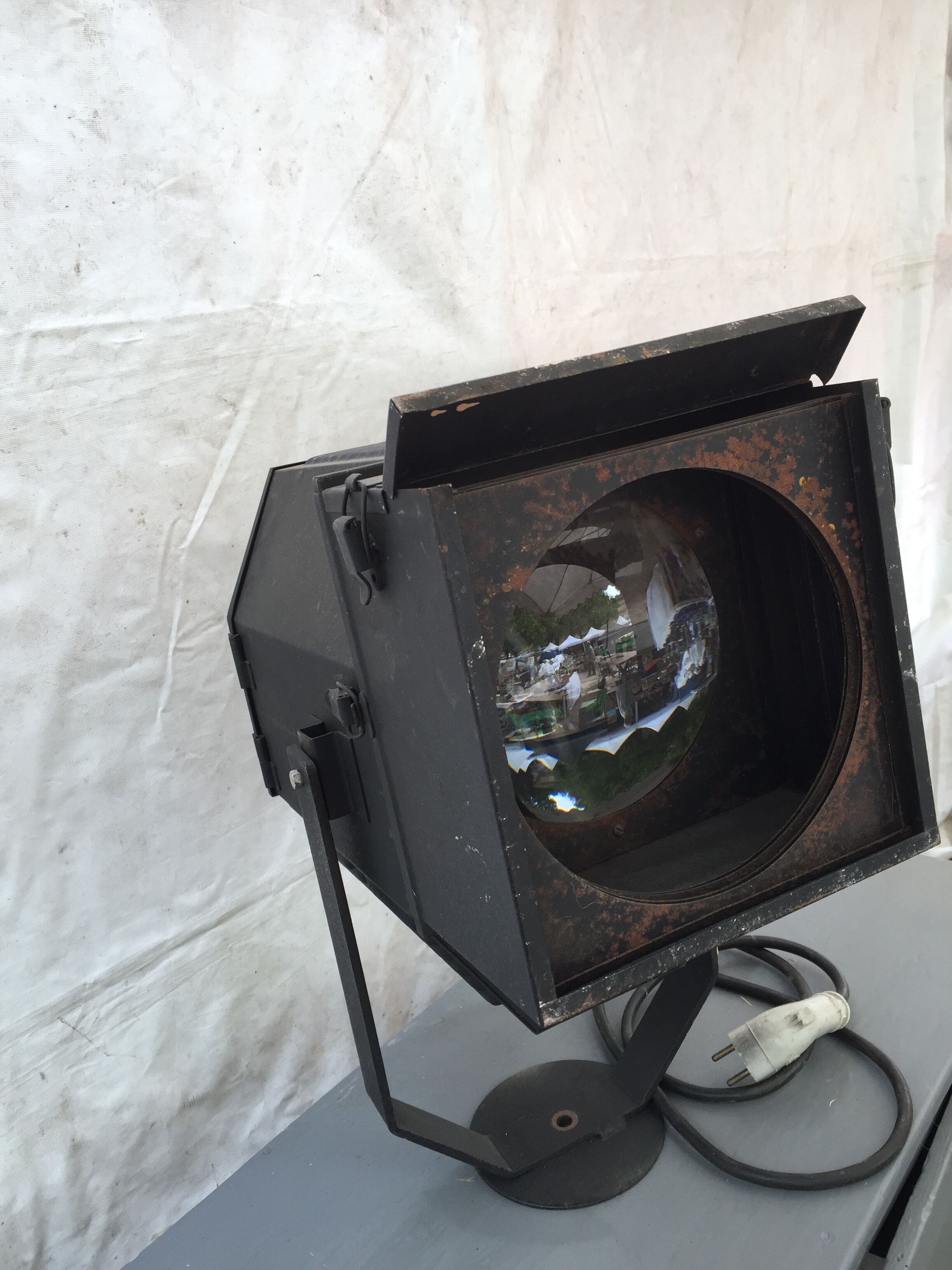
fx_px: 1063
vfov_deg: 61.7
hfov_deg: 48.2
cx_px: 476
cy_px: 635
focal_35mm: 29
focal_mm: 4.15
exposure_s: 1/100
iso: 50
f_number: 2.2
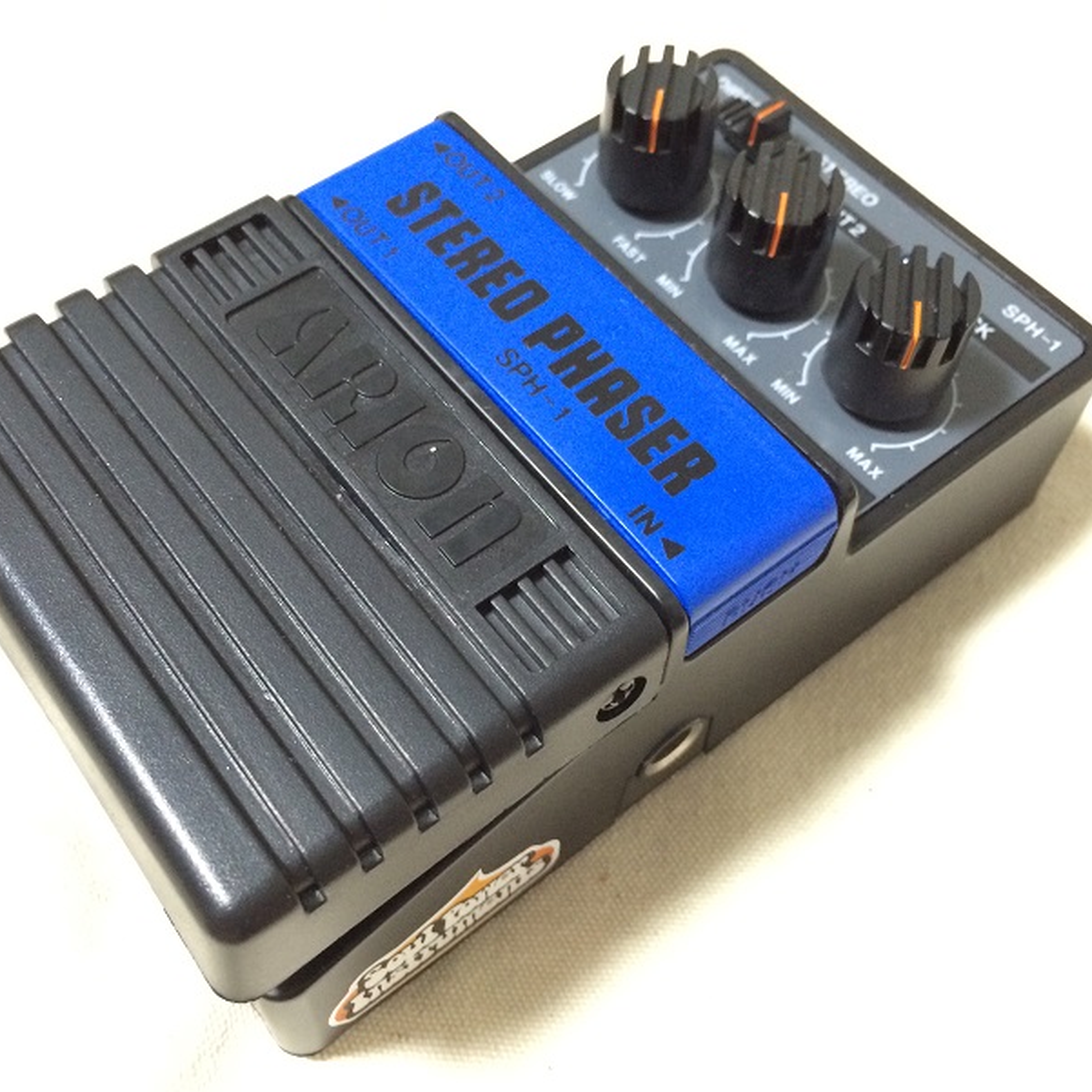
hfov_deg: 46.0
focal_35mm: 36
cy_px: 549
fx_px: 1285
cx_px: 500
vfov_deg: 46.0
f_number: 2.2
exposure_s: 1/17
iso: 320
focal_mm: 4.12
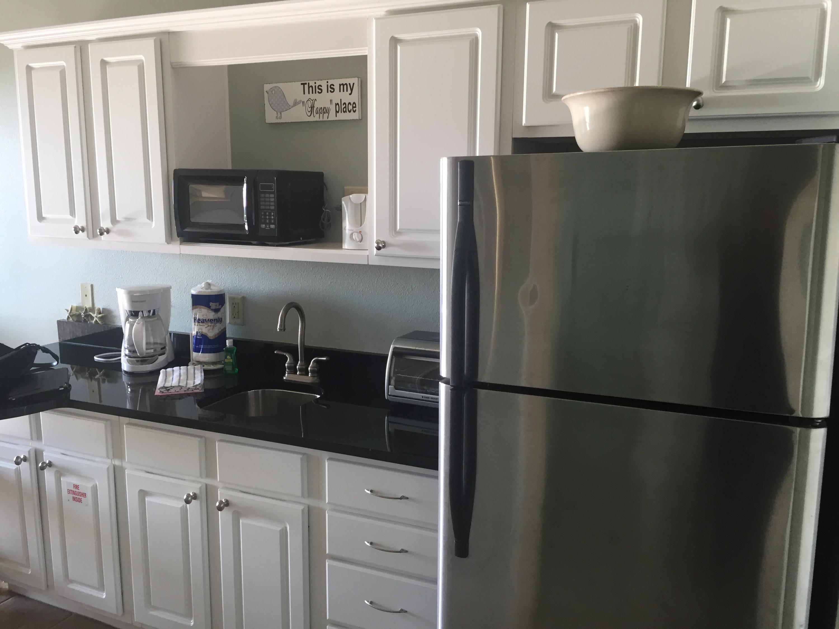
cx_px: 420
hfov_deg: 61.7
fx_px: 703
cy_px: 314
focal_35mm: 29
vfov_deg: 48.2
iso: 40
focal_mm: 4.15
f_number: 2.2
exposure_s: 1/30
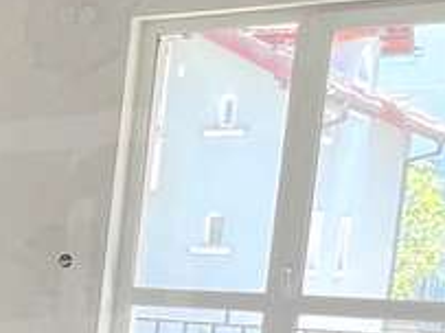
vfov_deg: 14.7
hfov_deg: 15.0
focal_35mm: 96
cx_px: -537
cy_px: 433
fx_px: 1233
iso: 64
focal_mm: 1.57
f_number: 1.8
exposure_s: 1/99
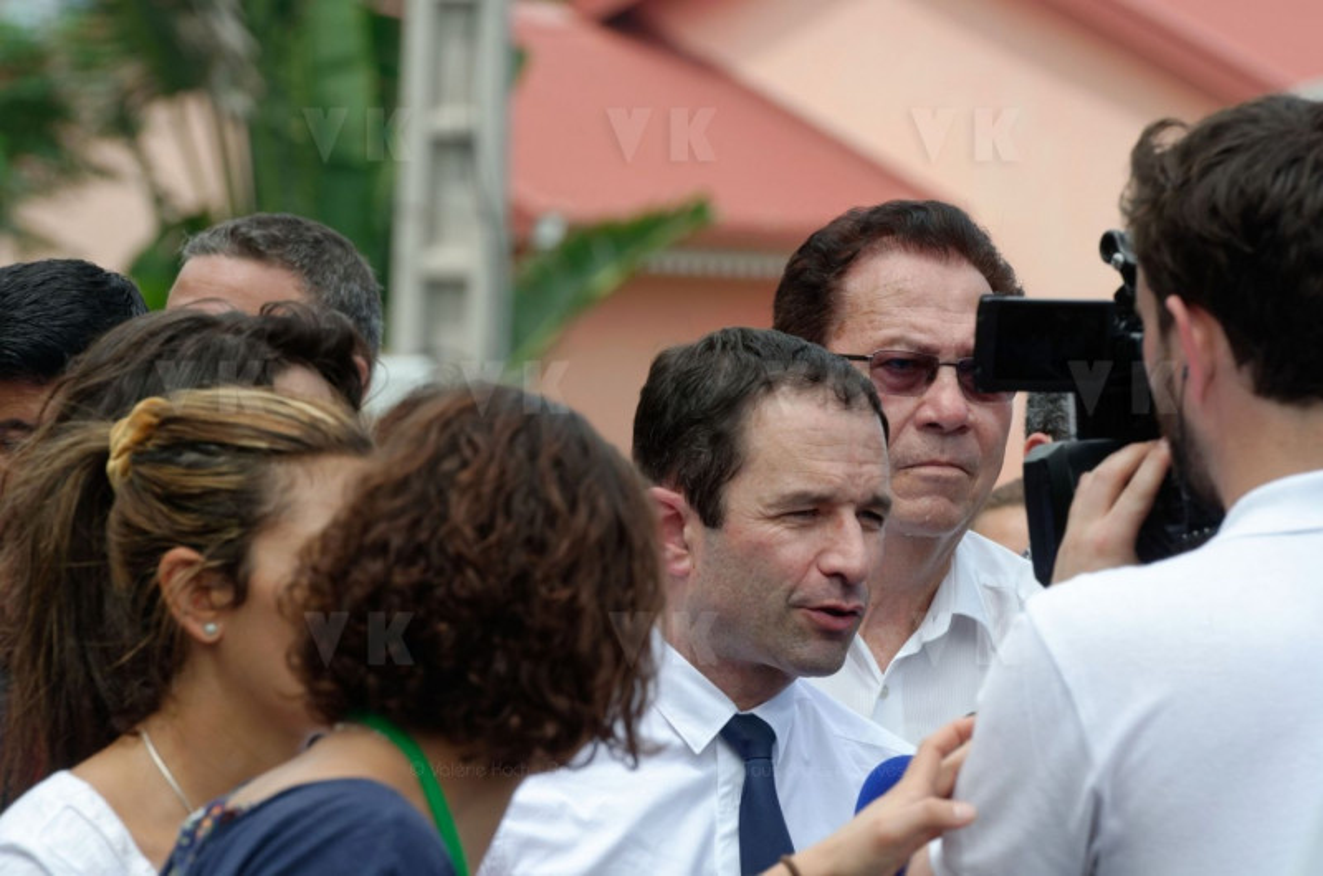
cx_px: 662
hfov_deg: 6.9
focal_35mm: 300
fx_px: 11003
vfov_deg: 4.6
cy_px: 438
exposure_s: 1/400
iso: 250
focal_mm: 200
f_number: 8
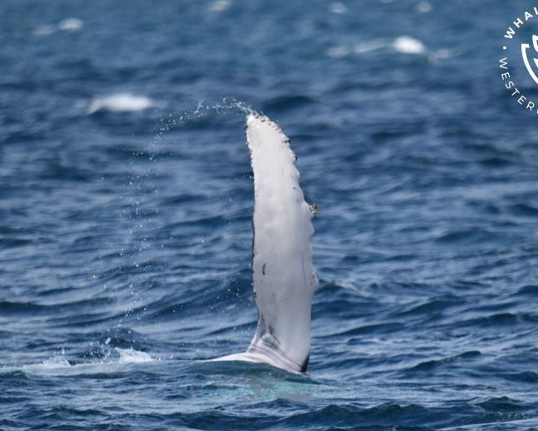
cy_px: 221
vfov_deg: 2.2
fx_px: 11086
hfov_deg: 2.8
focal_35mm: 696
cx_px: 287
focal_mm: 600
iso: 1400
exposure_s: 1/8000
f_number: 6.3
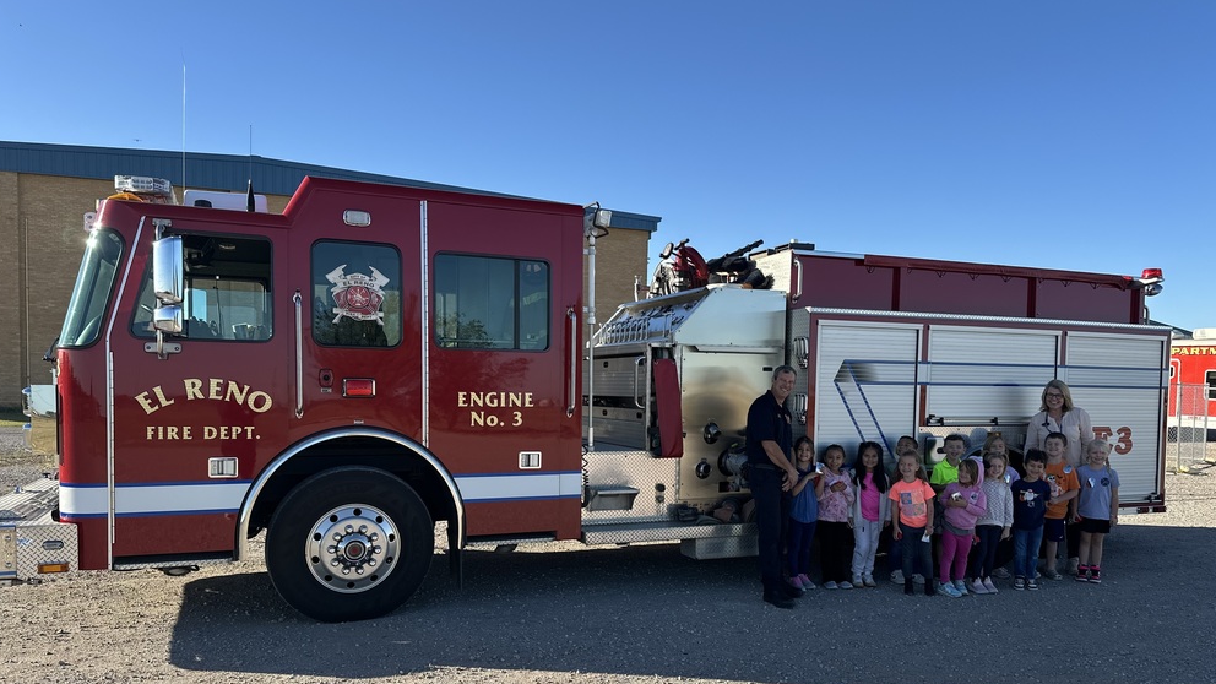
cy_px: 424
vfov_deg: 42.6
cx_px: 609
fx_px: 871
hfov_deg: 69.9
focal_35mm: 27
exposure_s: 1/2203
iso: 80
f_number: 1.78
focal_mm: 6.86
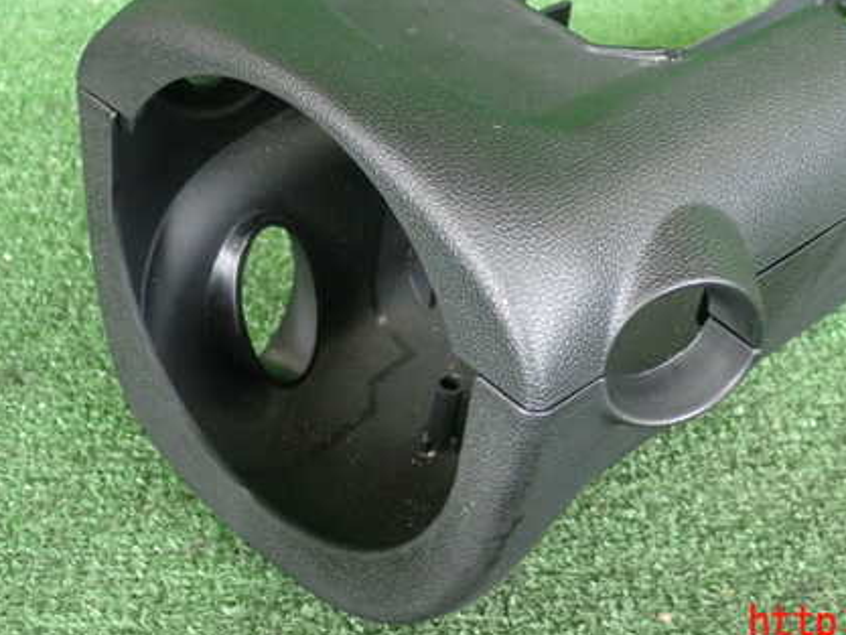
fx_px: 1760
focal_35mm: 72
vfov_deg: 20.4
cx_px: 598
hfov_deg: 26.8
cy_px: 193
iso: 1000
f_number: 3.2
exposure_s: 1/125
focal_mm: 9.01
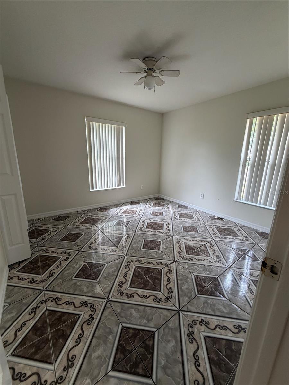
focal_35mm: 14
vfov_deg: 102.1
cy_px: 192
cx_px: 144
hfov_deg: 85.7
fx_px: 156
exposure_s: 1/120
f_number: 2.2
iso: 250
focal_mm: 2.22
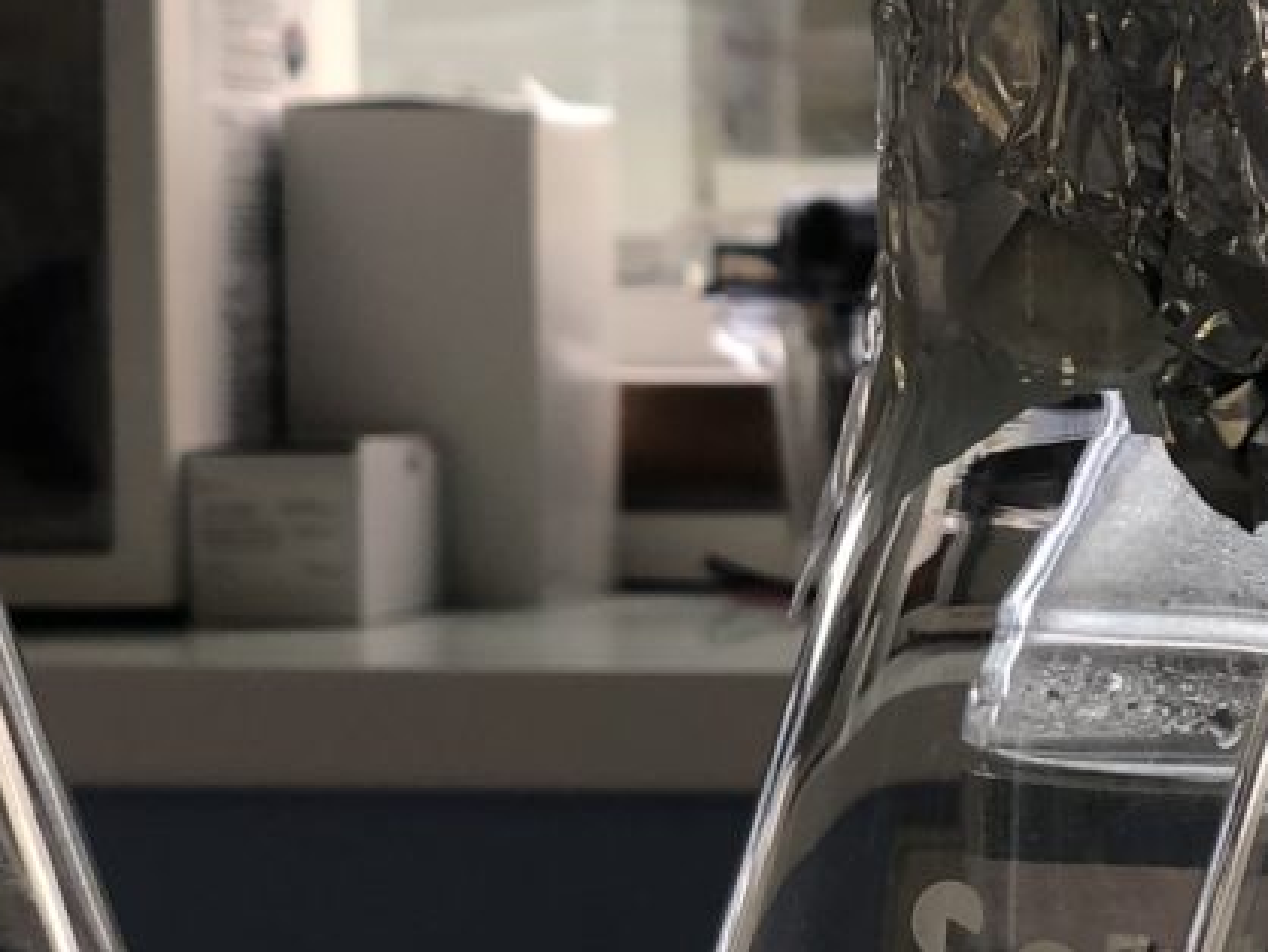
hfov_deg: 10.0
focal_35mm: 191
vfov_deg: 7.7
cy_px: 1031
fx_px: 7000
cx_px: 2039
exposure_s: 1/50
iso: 32
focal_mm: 6
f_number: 2.4
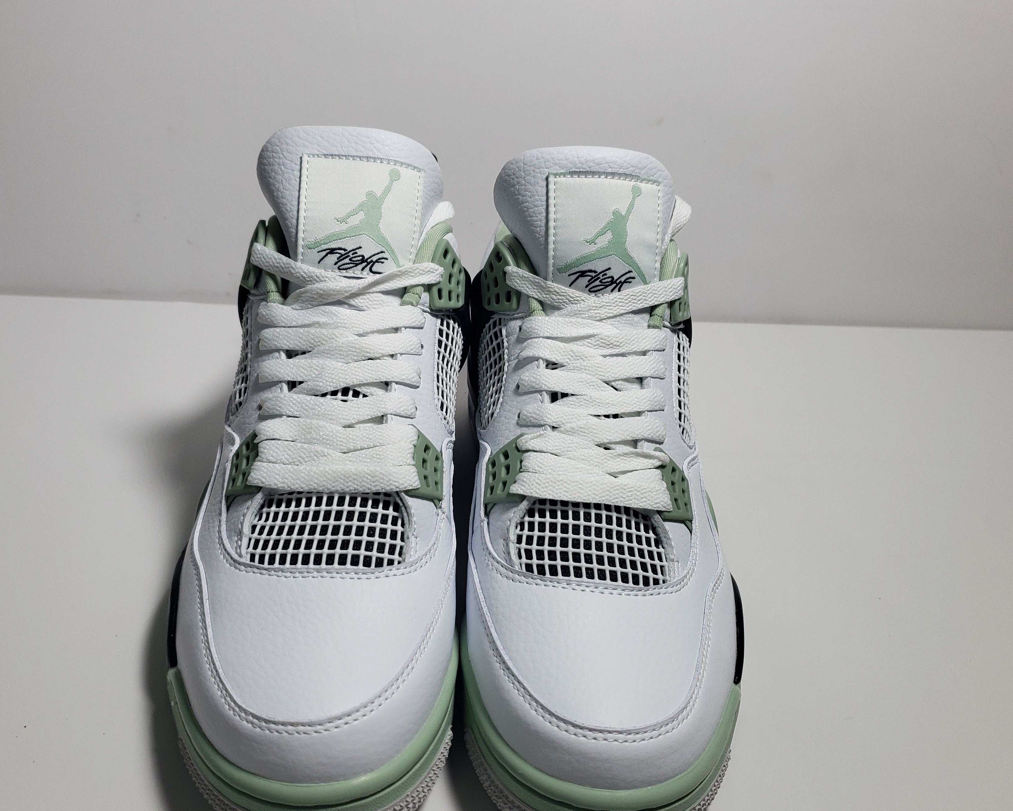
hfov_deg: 57.2
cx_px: 497
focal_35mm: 31
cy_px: 442
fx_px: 929
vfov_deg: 47.1
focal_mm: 4.3
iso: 50
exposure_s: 1/709
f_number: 1.5
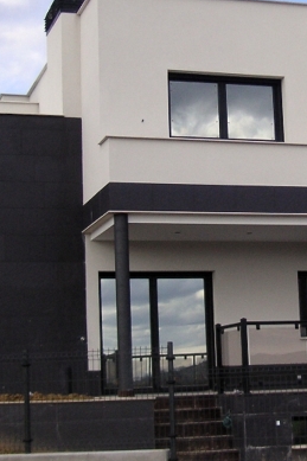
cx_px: 244
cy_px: 210
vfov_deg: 22.9
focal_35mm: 89
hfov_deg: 15.3
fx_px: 1139
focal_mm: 6.1
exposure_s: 1/750
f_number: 2.8
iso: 50
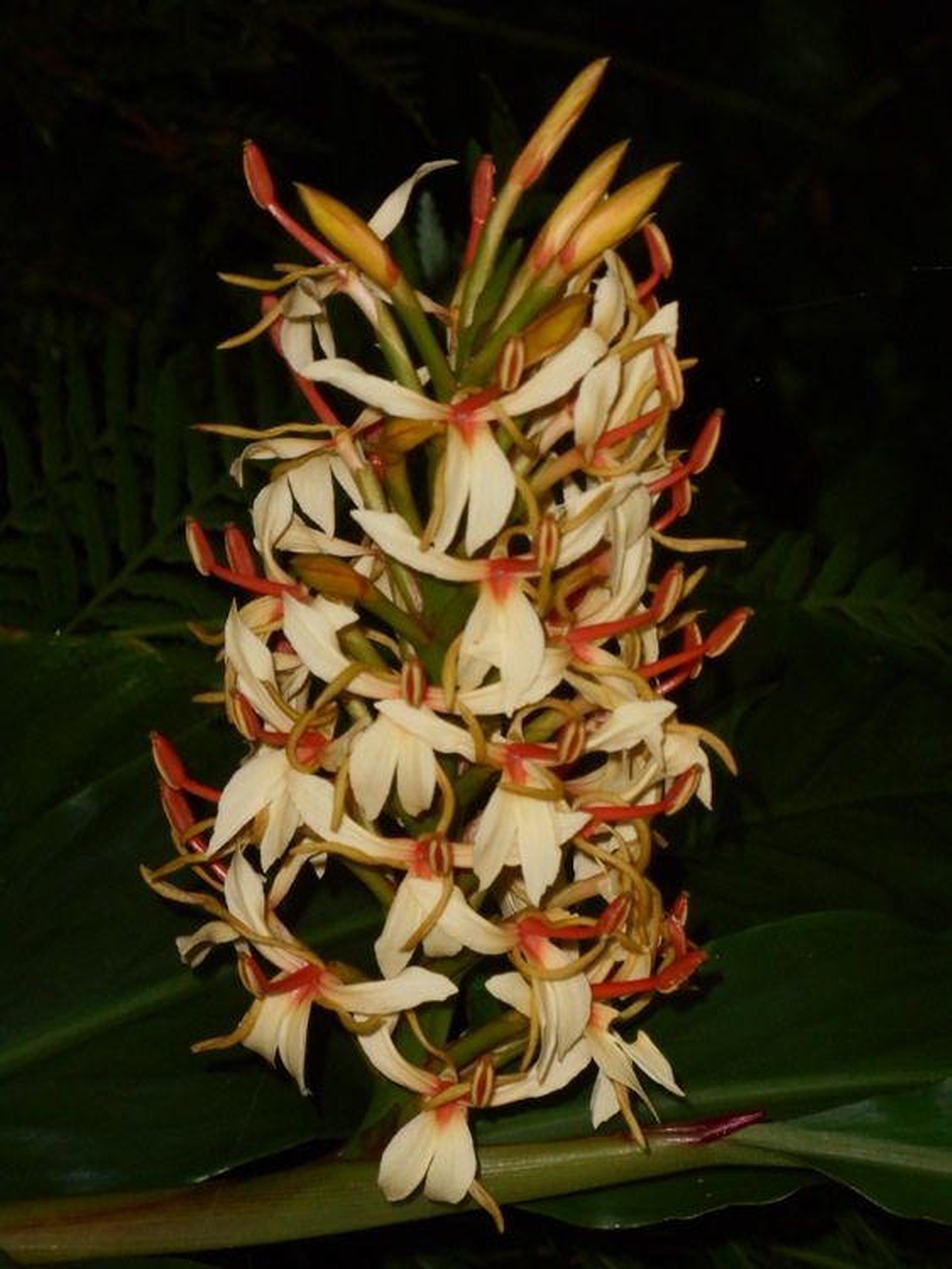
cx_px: 476
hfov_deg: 8.2
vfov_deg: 10.9
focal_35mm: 182
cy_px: 634
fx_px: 6670
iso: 200
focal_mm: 32.9
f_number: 6.4
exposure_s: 1/60
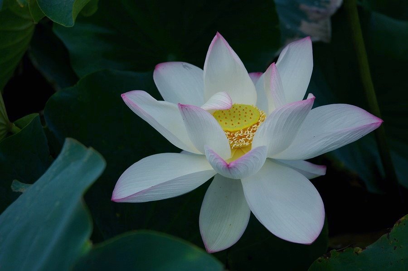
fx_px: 1019
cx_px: 204
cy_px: 136
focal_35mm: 90
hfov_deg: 22.6
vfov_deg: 15.2
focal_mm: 60
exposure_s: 1/1250
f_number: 4.5
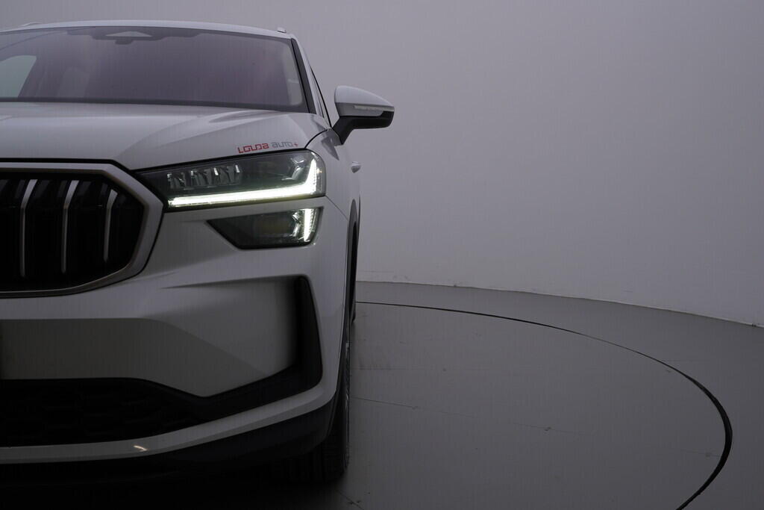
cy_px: 255
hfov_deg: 53.1
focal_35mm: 36
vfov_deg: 36.9
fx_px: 764
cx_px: 382
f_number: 5.6
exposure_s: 1/160
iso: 125
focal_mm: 24
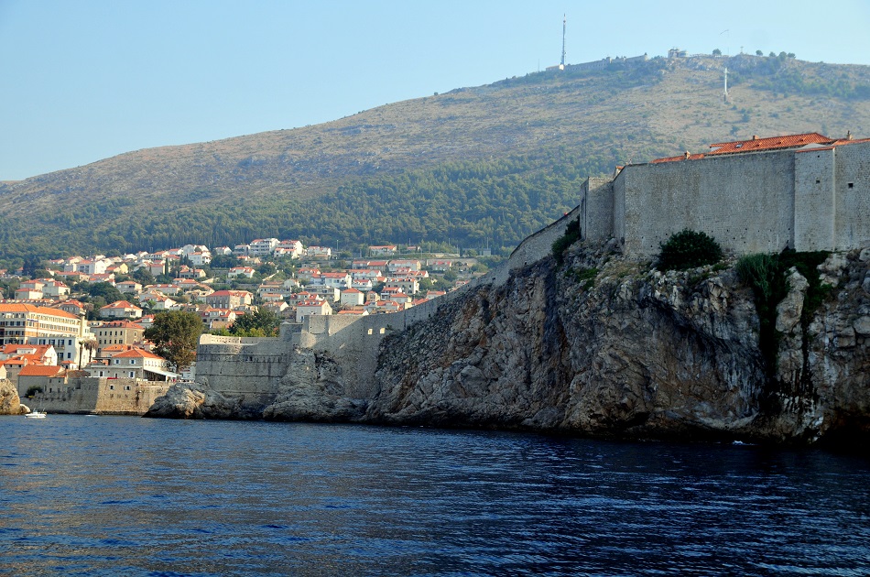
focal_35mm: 48
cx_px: 435
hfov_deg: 41.2
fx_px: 1158
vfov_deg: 28.0
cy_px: 288
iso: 400
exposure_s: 1/1600
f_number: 5.6
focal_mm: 32
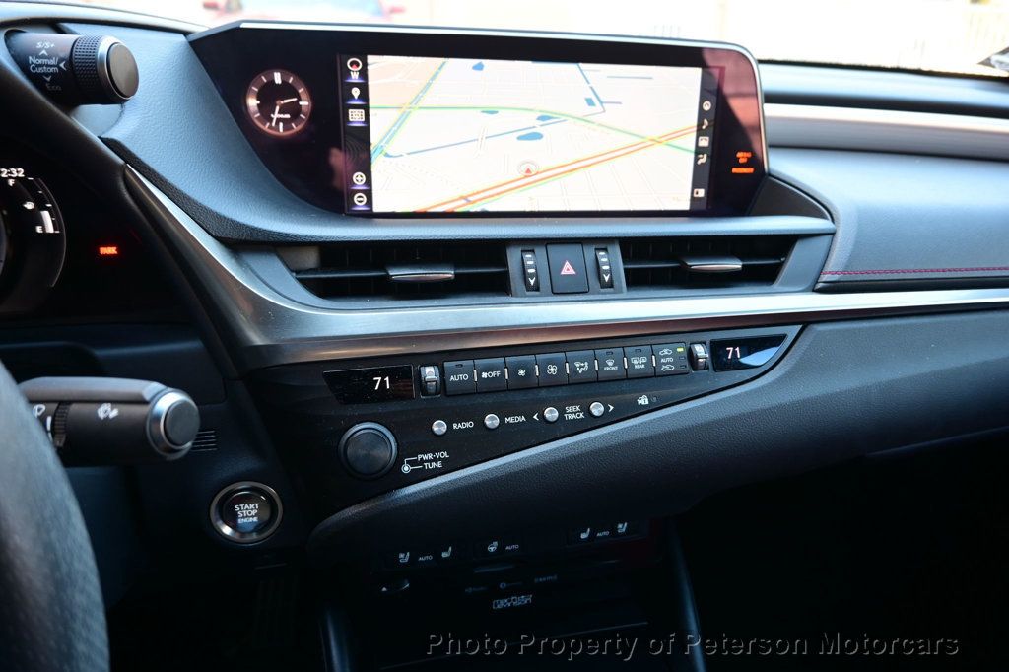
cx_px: 504
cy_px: 336
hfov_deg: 73.8
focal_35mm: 24
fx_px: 672
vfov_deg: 53.1
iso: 280
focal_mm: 16
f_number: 3.5
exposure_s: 1/25
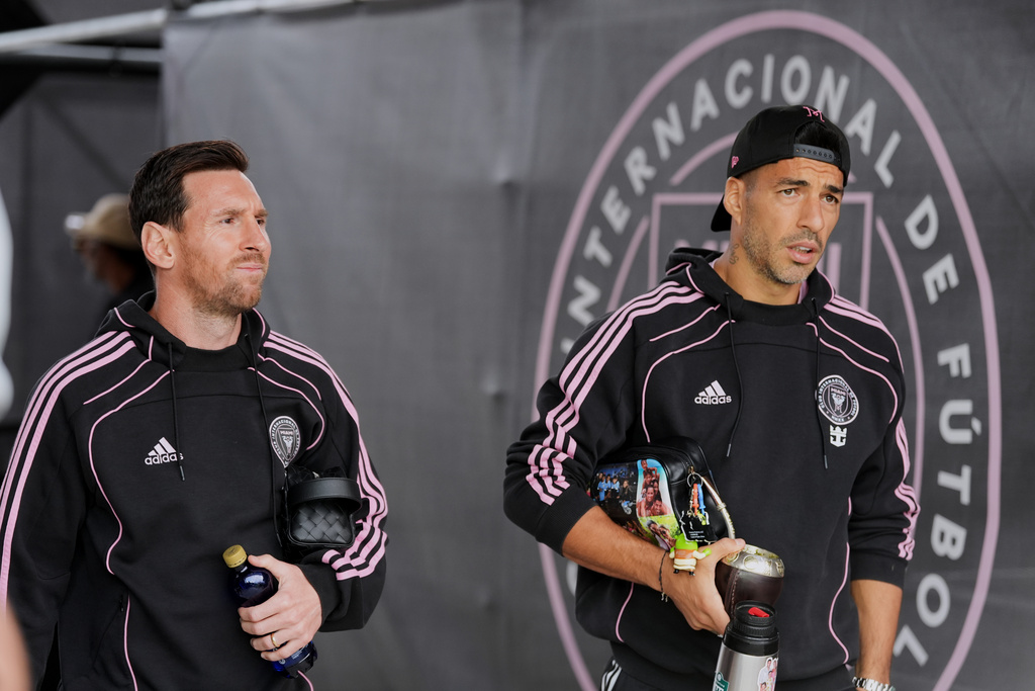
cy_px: 346
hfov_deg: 19.3
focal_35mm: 106
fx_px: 3048
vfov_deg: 12.9
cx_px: 518
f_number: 3.2
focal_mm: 106
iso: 1000
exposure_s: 1/320
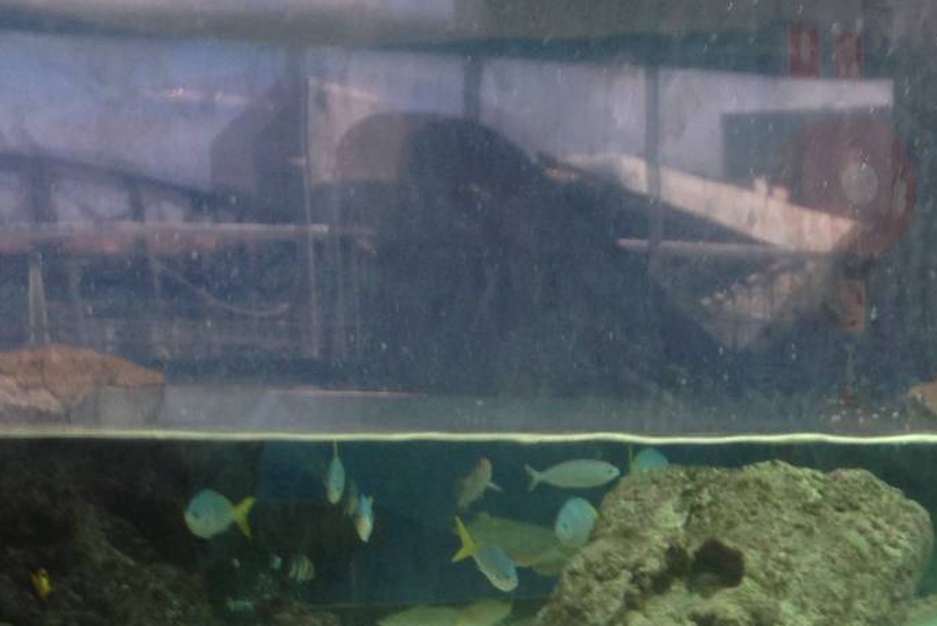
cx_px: 1033
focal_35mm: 80
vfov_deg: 16.6
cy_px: 690
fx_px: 2083
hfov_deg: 23.7
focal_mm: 4.13
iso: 50
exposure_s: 1/40
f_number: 2.4
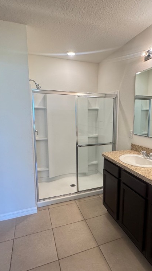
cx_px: 89
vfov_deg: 83.9
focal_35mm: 21
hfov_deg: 53.3
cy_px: 136
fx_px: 151
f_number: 2.2
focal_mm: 2.22
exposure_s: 1/120
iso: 320
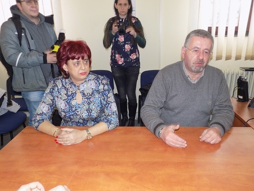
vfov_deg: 51.4
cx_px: 127
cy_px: 96
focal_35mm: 27
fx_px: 198
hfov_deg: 65.3
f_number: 3.2
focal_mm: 4.8
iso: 200
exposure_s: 1/30
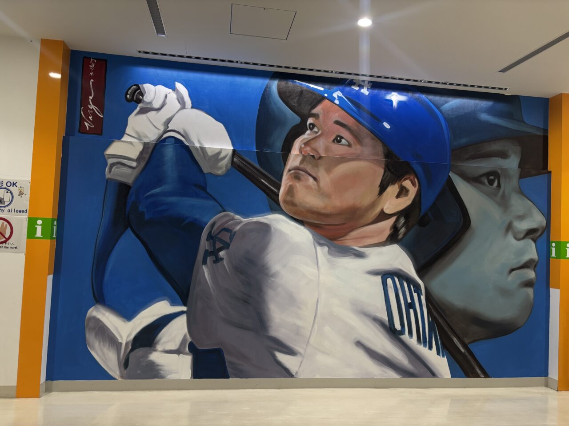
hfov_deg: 67.3
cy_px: 213
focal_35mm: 26
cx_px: 284
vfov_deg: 53.1
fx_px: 427
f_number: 1.6
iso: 125
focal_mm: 5.96
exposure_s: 1/50
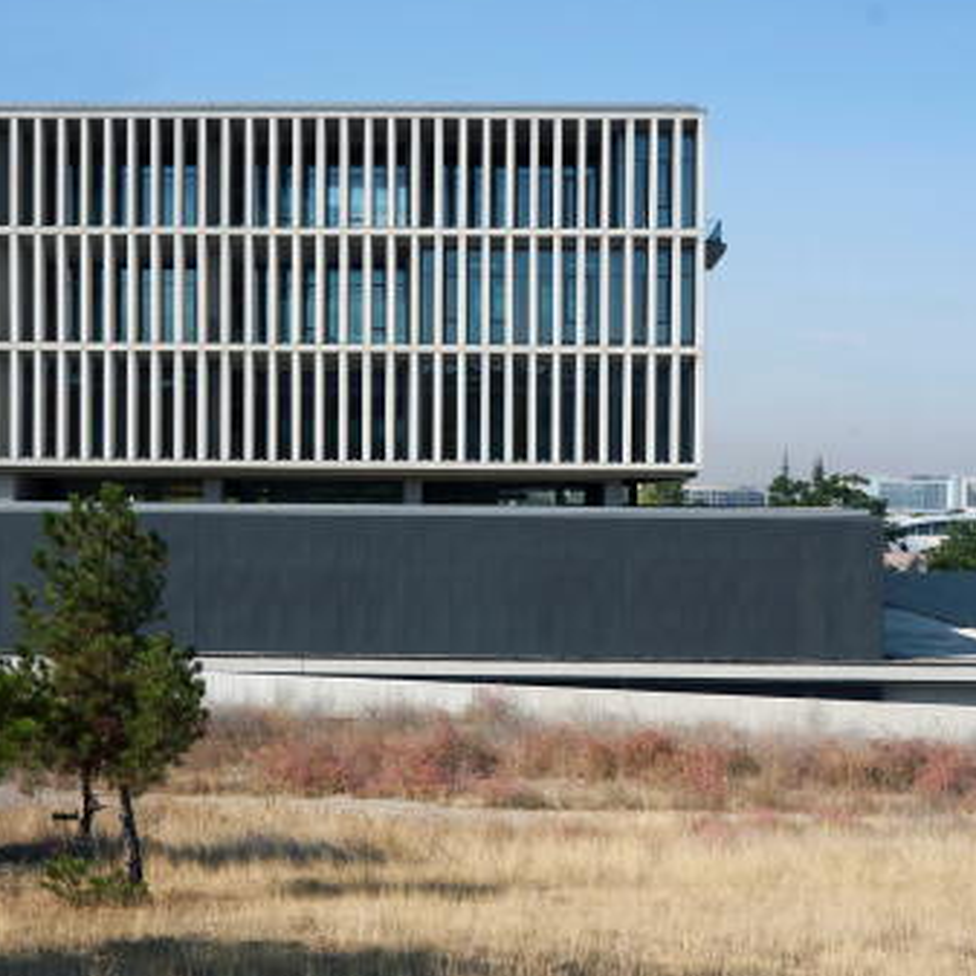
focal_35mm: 50
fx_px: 1595
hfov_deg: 34.0
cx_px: 484
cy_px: 536
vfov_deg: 34.0
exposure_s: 1/250
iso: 100
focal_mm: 22
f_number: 11
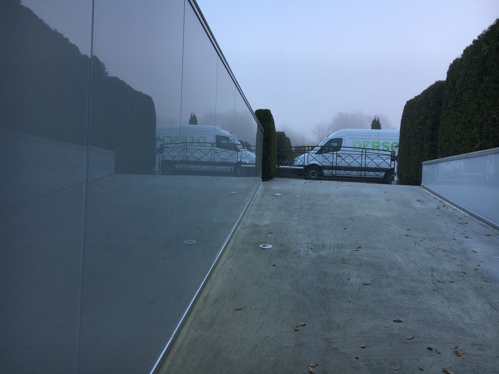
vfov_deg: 48.2
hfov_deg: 61.7
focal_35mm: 29
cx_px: 250
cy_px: 187
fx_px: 418
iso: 25
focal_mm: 4.15
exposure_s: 1/100
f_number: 2.2
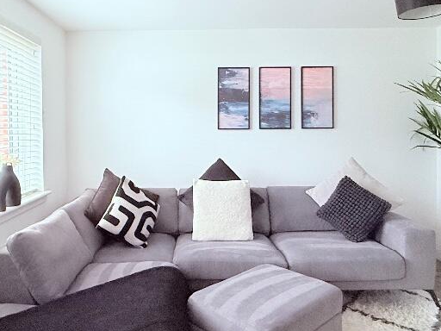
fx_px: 357
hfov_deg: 63.1
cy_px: 133
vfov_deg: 49.4
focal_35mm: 28
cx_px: 186
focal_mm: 2.22
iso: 400
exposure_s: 1/60
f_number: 2.2
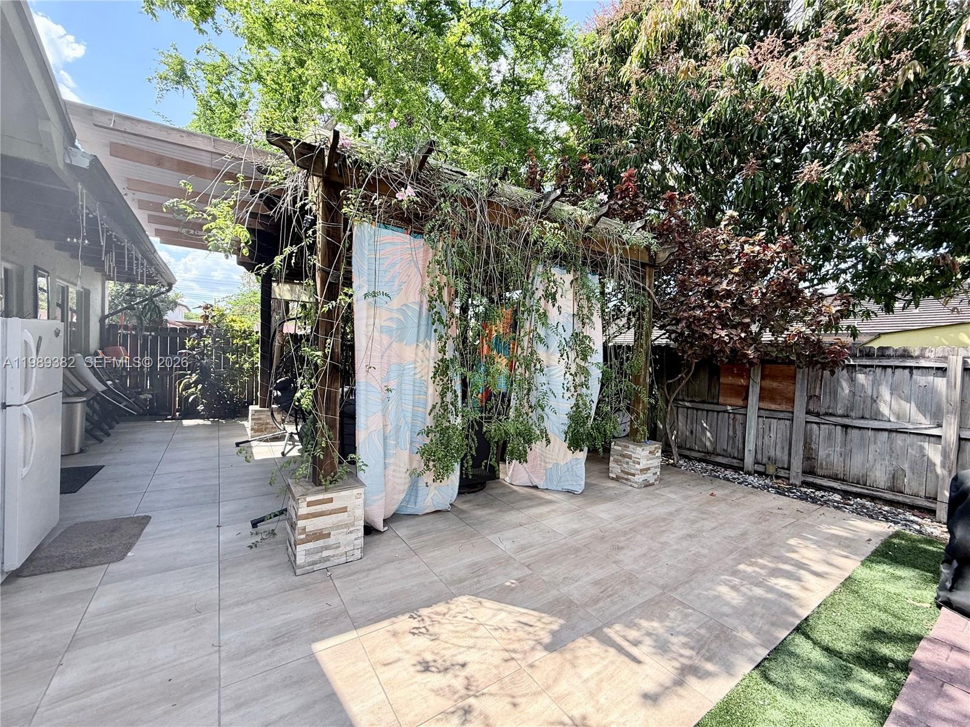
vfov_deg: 85.7
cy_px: 364
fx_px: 392
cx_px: 485
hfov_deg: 102.1
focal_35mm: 14
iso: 50
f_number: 2.2
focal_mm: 2.22
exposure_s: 1/388
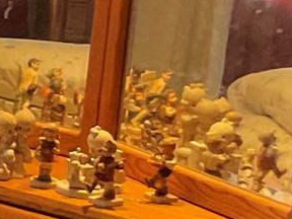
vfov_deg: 7.2
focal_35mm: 206
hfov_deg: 8.8
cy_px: 108
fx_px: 1738
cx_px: -386
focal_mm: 3
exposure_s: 1/40
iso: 250
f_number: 1.8
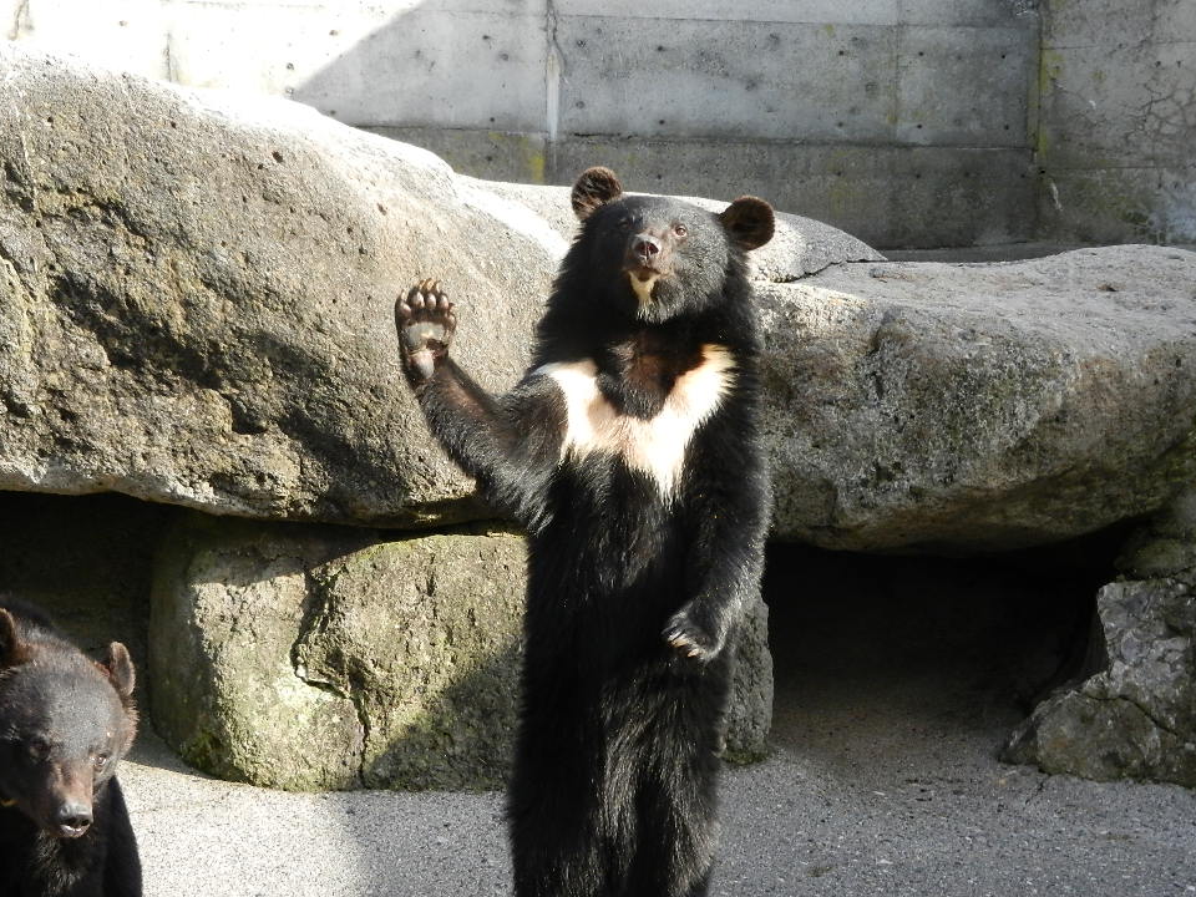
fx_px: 2211
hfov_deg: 30.3
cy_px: 458
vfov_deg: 22.9
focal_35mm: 64
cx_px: 608
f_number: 4.5
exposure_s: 1/400
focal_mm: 10.9
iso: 400
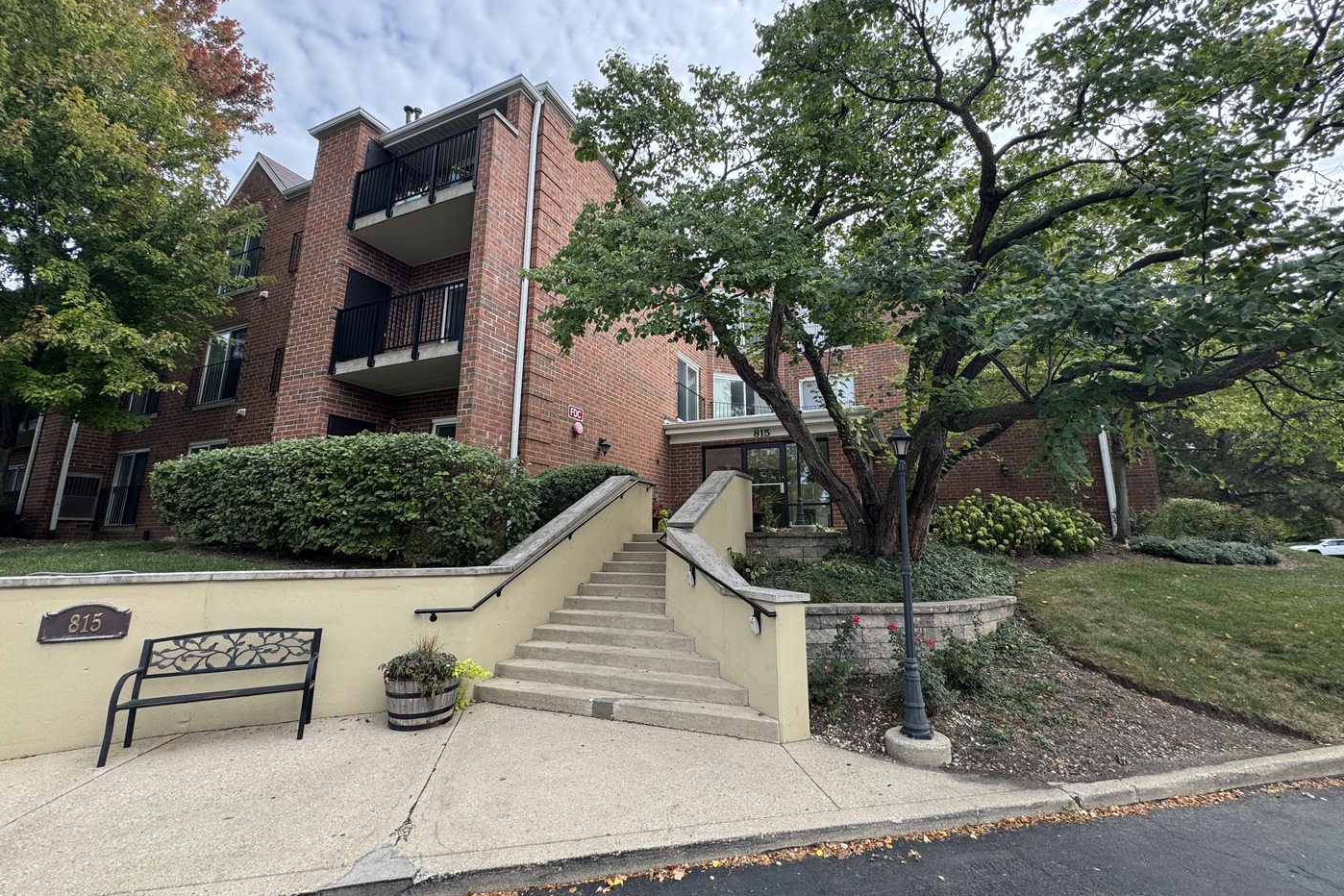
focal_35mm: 15
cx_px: 683
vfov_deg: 77.3
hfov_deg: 100.4
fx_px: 560
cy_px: 424
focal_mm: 2.22
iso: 40
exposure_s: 1/377
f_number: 2.2
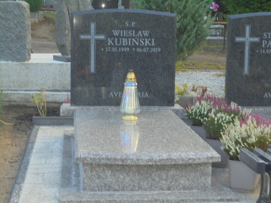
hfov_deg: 26.7
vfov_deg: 20.2
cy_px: 102
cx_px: 136
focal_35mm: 73
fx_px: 571
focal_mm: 13.1
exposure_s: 1/30
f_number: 6.1
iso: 100
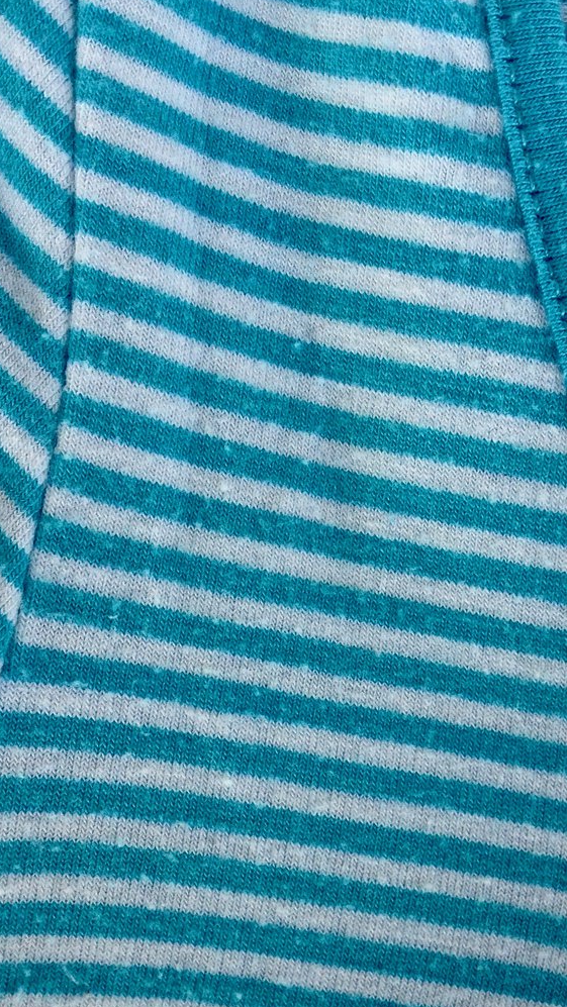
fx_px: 1363
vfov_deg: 40.5
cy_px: 587
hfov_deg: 23.3
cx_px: 410
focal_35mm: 51
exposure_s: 1/184
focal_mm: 4.28
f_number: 2.4
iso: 50
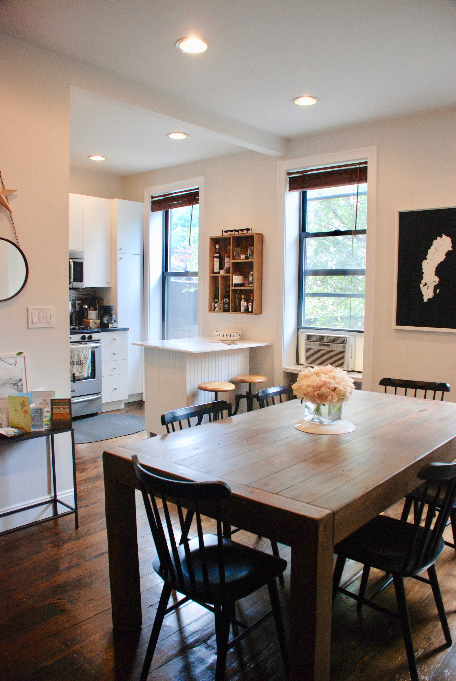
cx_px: 228
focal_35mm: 27
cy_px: 340
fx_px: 511
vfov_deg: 67.3
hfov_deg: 48.0
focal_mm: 18
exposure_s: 1/60
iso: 400
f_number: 3.5
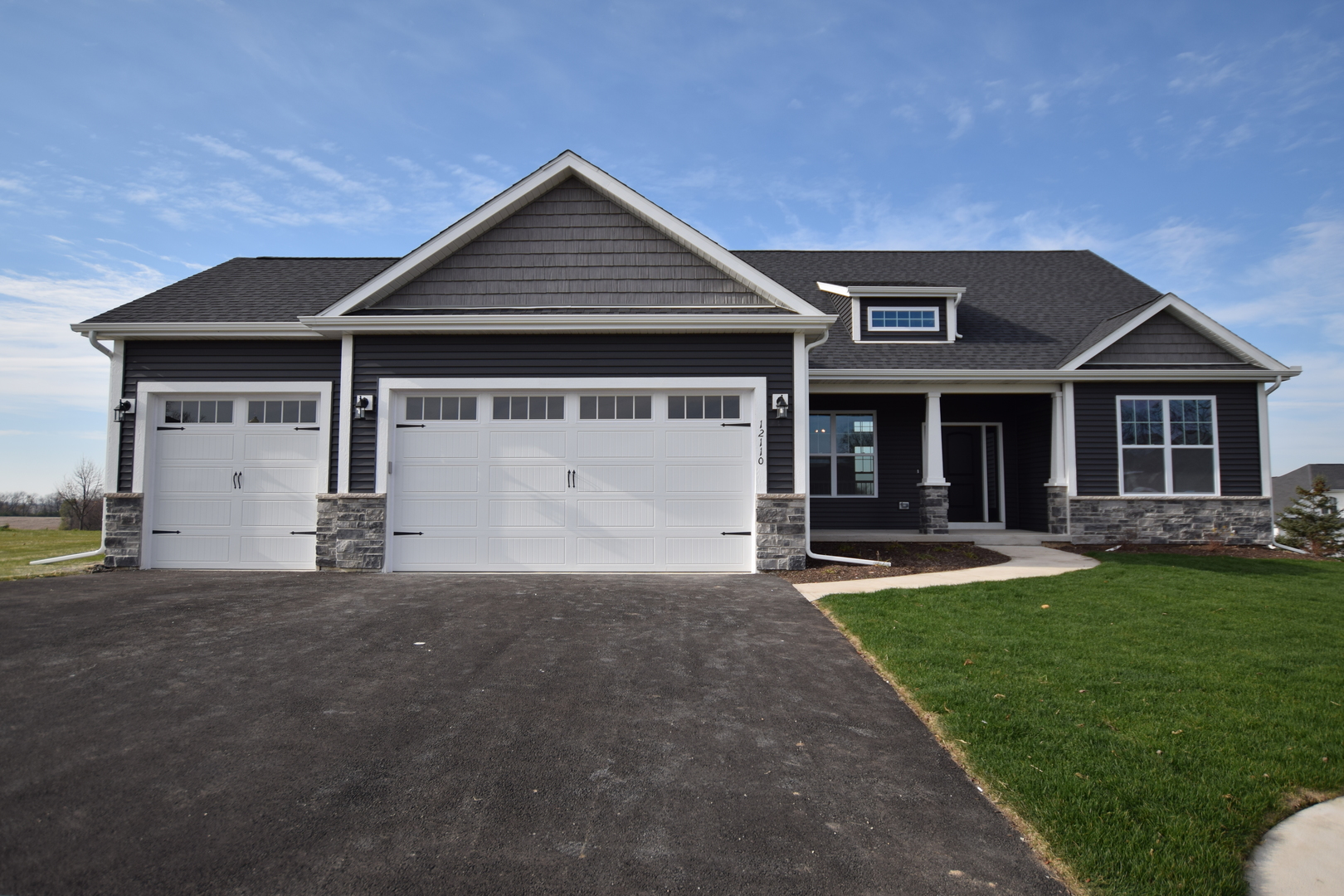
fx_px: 784
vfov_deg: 59.5
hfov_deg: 81.2
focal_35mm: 21
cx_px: 672
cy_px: 448
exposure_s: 1/1250
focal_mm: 14
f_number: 3.5
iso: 100
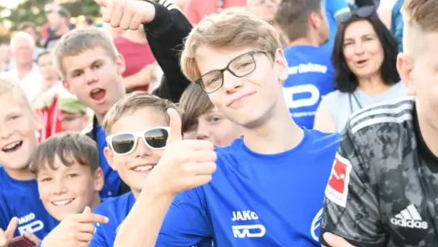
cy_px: 153
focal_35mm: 68
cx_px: 90
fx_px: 790
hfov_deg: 30.3
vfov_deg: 17.7
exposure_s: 1/500
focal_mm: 34
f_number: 2.8
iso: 900
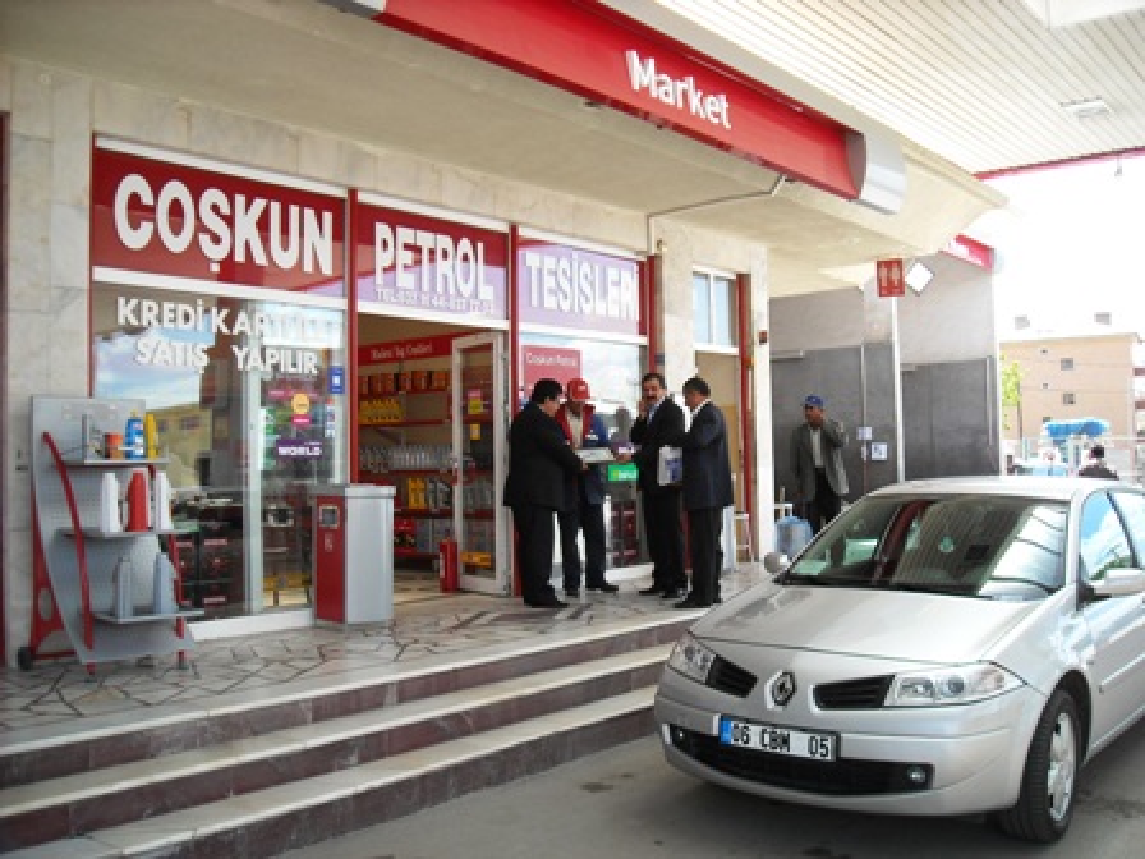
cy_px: 430
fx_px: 1158
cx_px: 572
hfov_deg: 52.6
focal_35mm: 35
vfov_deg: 40.7
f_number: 2.8
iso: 64
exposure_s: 1/192
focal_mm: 5.7
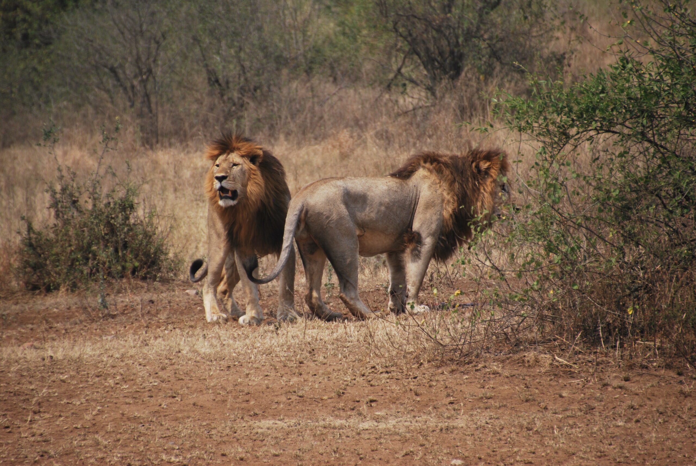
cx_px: 348
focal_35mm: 405
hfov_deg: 5.1
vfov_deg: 3.4
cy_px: 233
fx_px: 7840
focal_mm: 270
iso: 200
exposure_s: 1/640
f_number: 6.3
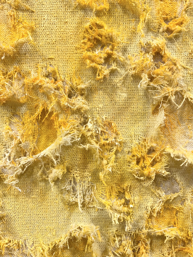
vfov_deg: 67.3
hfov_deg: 53.1
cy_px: 128
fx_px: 193
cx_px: 96
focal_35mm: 26
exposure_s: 1/120
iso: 64
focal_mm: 4.25
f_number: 1.8
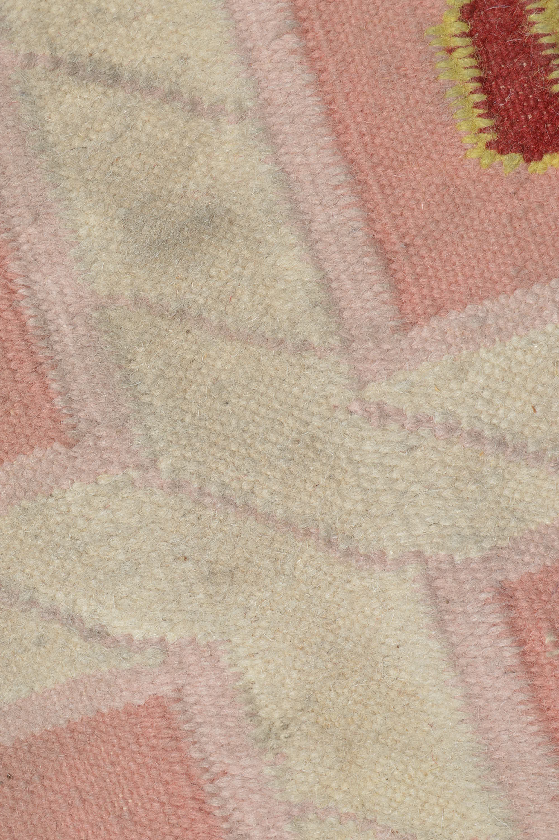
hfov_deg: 16.5
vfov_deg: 24.6
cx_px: 280
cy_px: 420
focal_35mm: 82
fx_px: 1925
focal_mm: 55
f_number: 13
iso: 100
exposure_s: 1/200
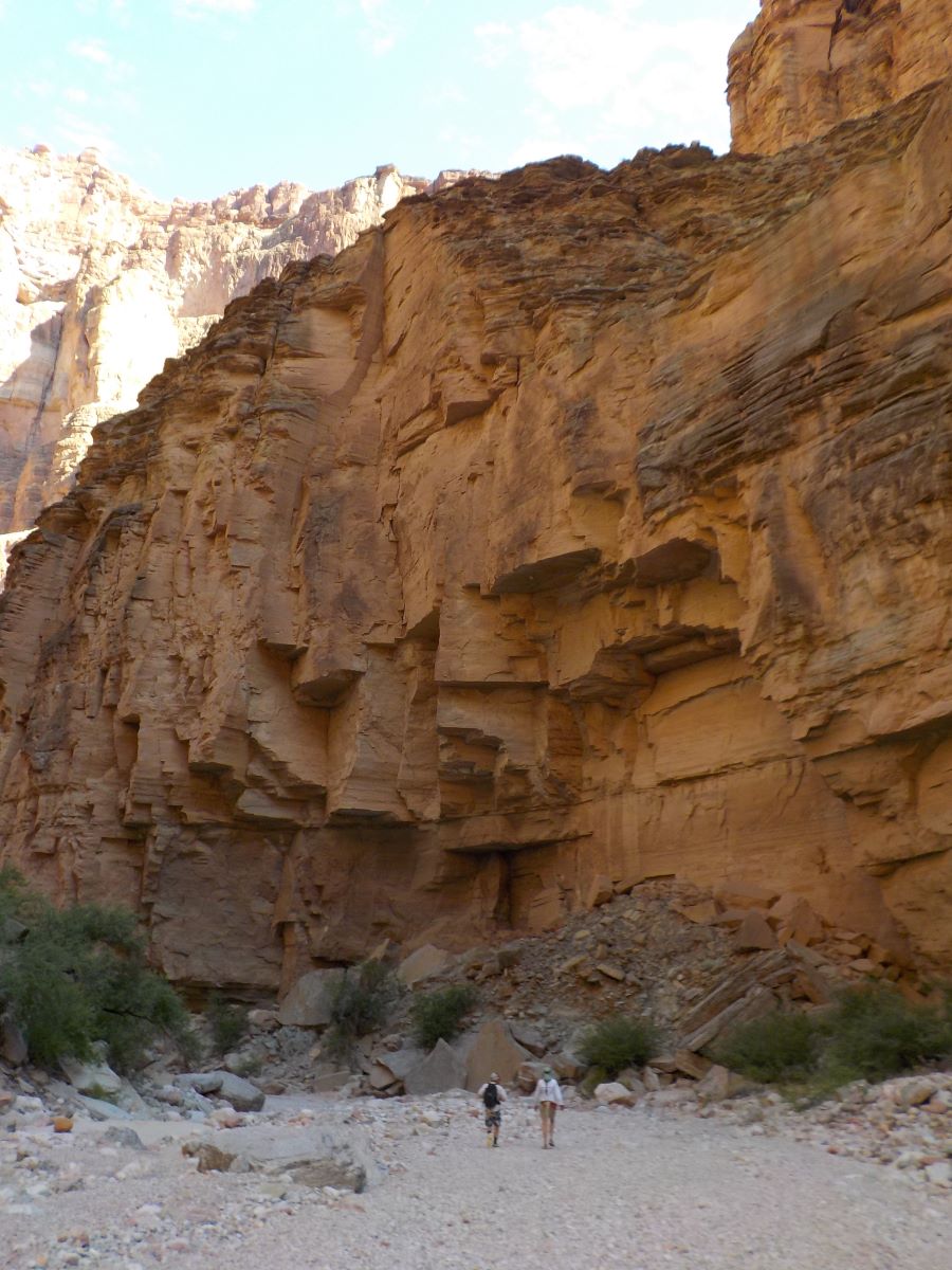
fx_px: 1100
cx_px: 476
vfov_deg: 60.0
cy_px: 635
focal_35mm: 30
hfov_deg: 46.8
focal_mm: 4.1
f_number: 3.3
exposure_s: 1/200
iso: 125
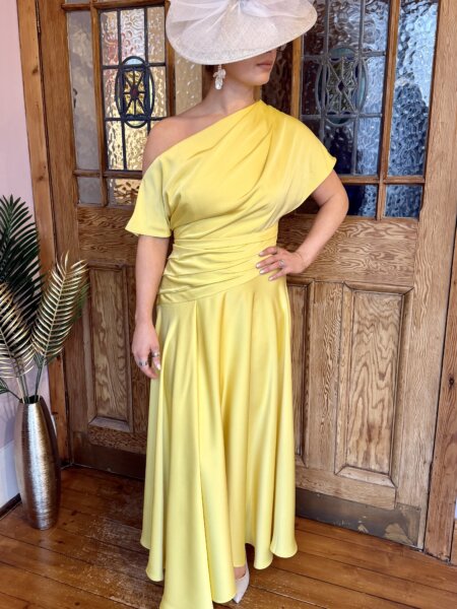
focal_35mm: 24
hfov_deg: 56.8
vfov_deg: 71.6
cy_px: 304
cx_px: 228
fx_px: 422
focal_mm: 6.76
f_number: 1.78
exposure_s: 1/50
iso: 200
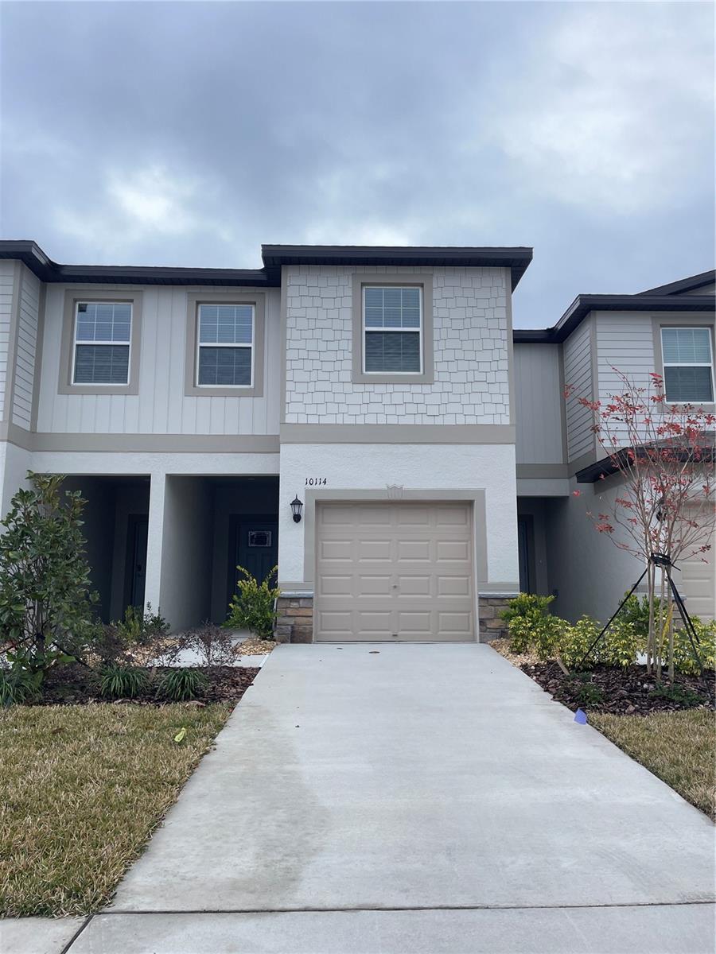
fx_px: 717
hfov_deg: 53.1
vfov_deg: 67.3
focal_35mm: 26
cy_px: 477
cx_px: 358
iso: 32
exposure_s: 1/213
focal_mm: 4.2
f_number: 1.6
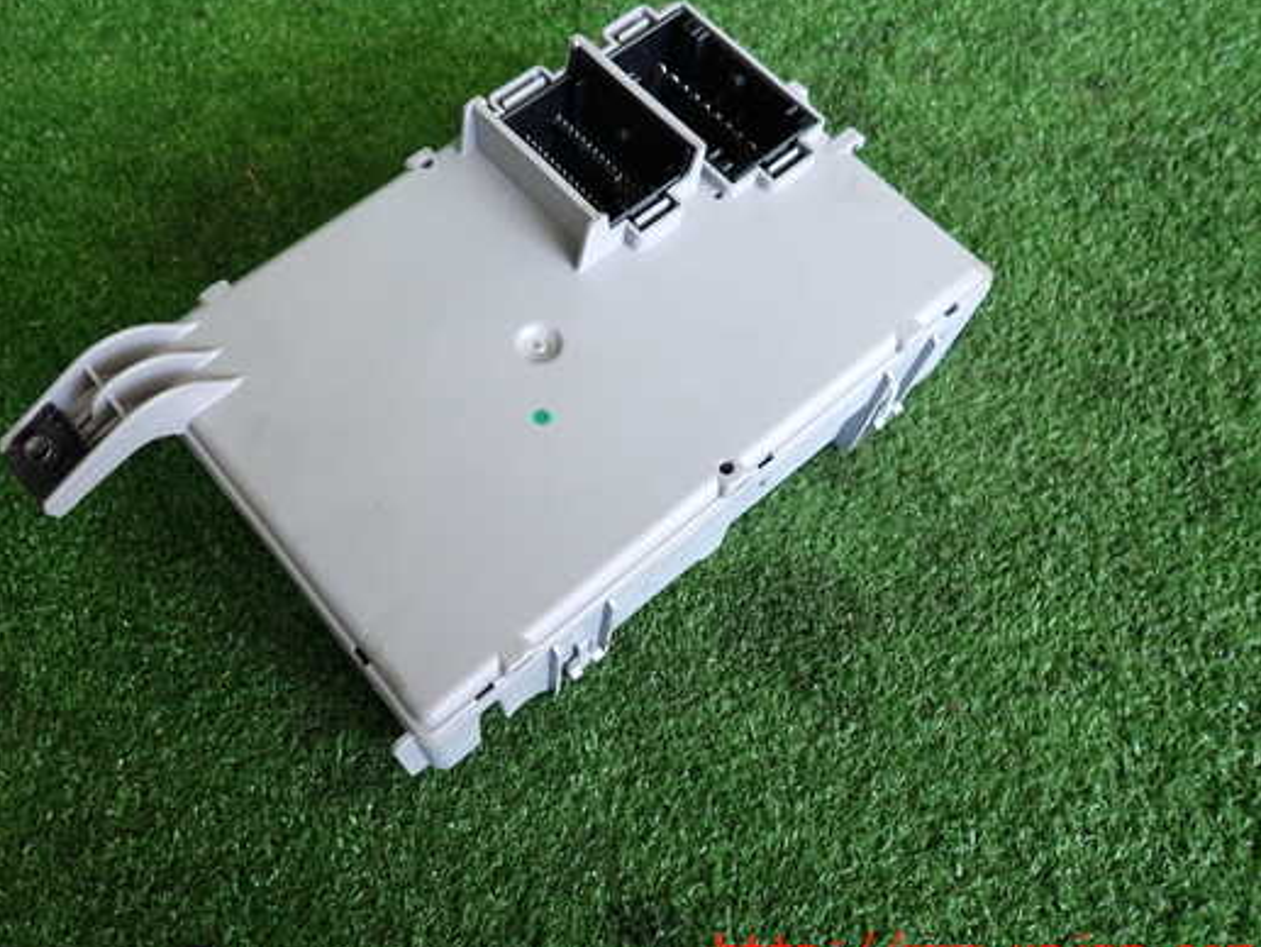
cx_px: 534
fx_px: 1057
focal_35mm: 29
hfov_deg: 61.3
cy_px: 439
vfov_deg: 48.2
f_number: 2
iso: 200
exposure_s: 1/60
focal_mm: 4.5
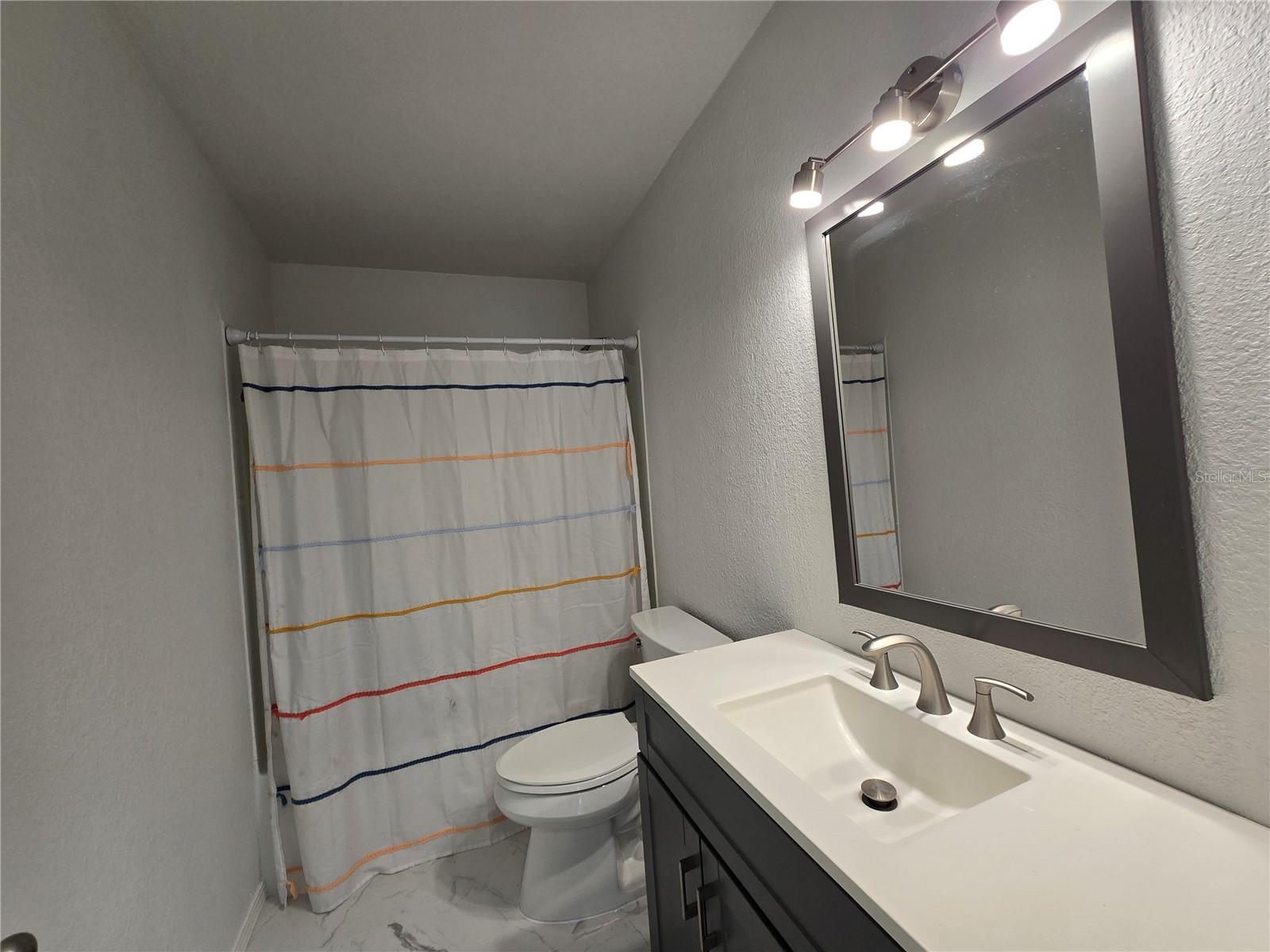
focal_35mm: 13
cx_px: 635
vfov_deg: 89.9
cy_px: 476
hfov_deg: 106.2
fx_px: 477
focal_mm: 2.2
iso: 100
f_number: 2.2
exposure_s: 1/60
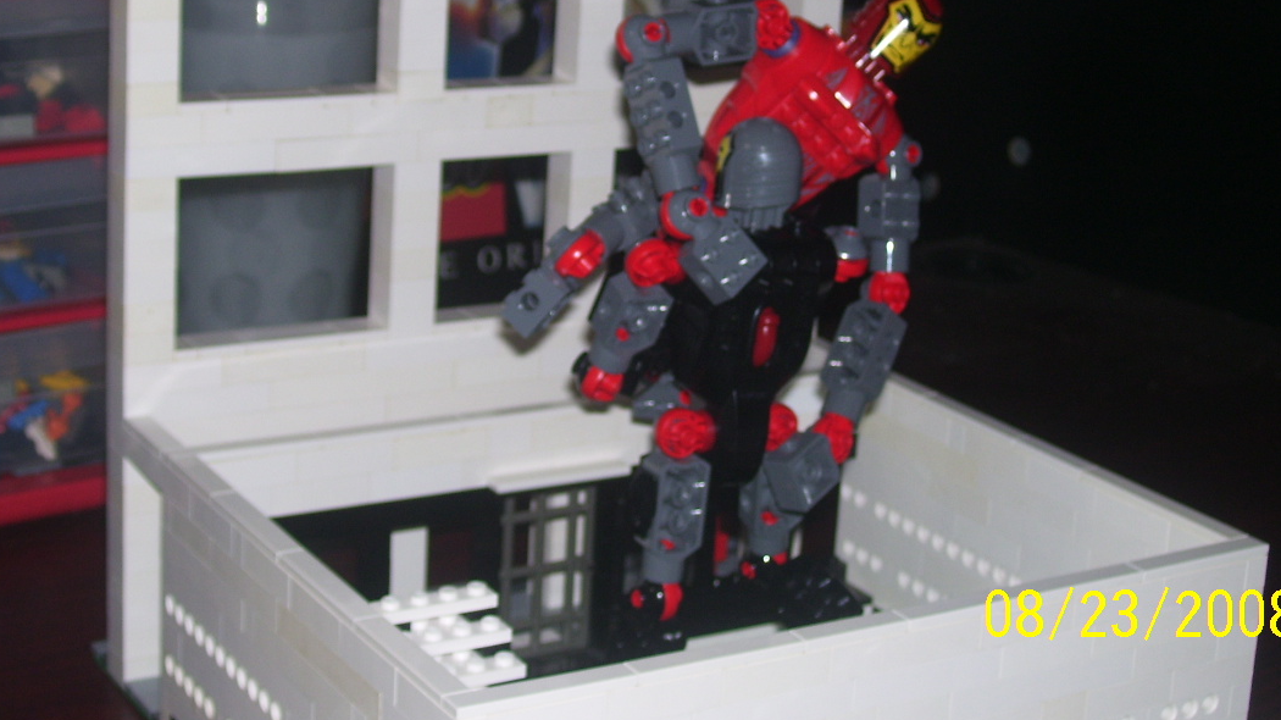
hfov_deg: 29.8
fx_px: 2411
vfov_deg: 16.9
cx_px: 640
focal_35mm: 71
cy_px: 201
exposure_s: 1/60
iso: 80
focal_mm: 9.4
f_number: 3.4
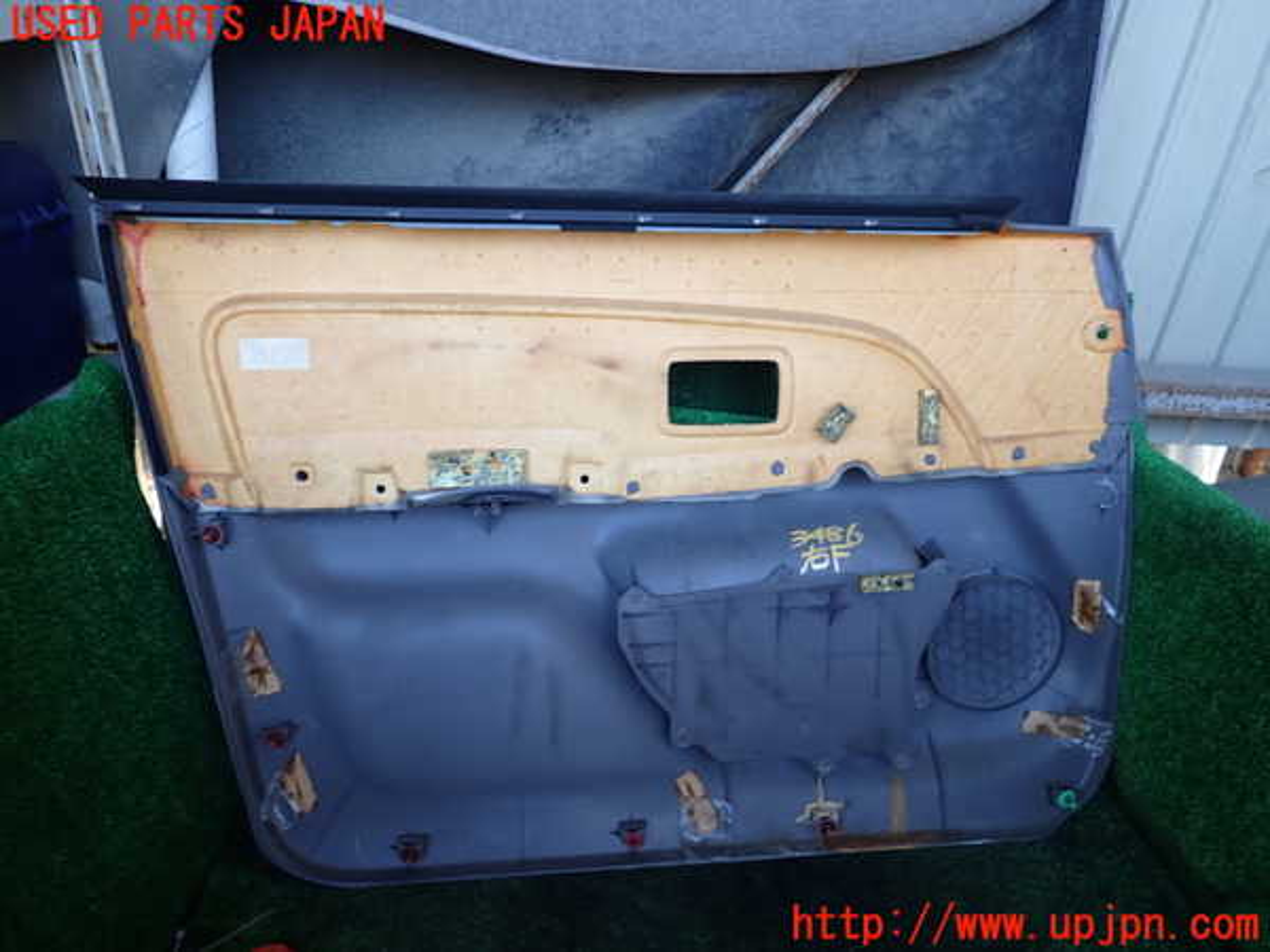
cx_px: 635
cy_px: 476
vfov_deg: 54.9
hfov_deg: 69.4
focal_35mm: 25
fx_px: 917
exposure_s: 1/60
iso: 100
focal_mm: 4.5
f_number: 2
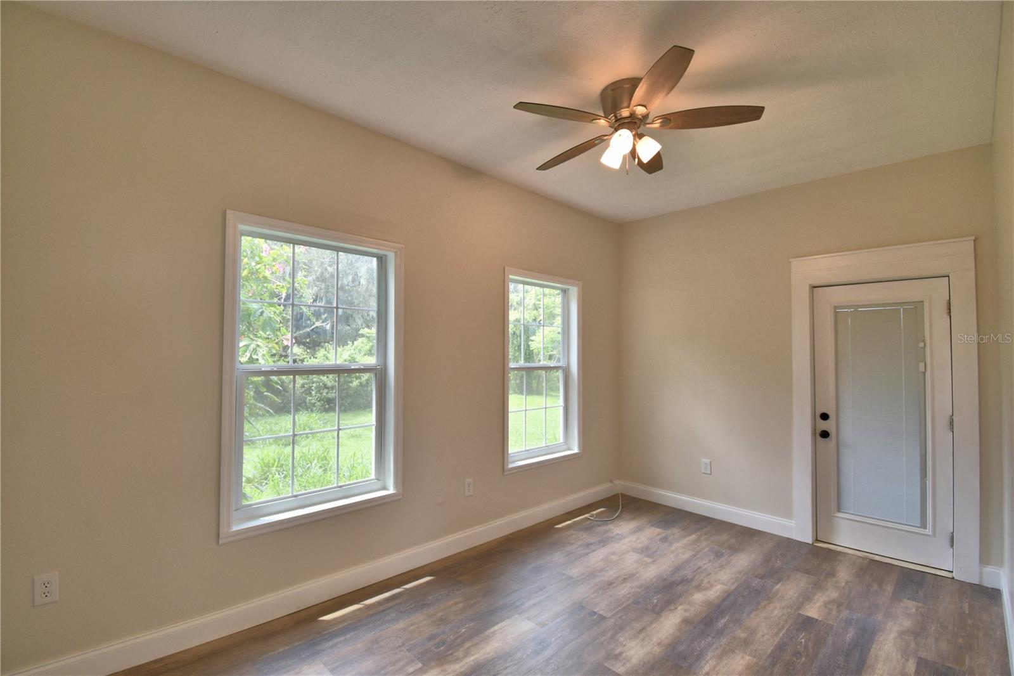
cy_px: 338
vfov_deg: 77.3
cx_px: 507
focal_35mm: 15
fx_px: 422
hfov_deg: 100.4
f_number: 4.5
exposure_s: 1/125
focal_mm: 10
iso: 200
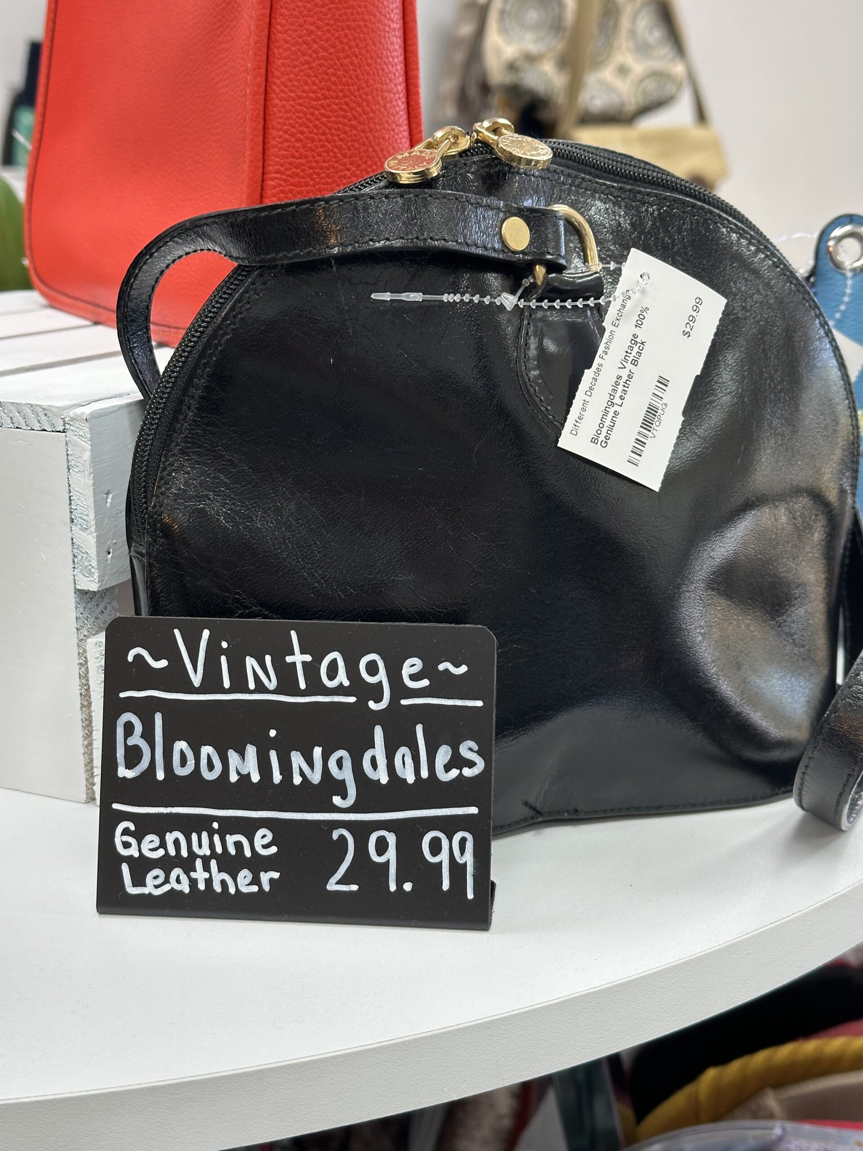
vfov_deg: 39.7
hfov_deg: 30.3
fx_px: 1596
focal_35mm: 48
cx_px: 432
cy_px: 576
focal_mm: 6.86
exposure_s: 1/60
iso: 64
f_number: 1.78
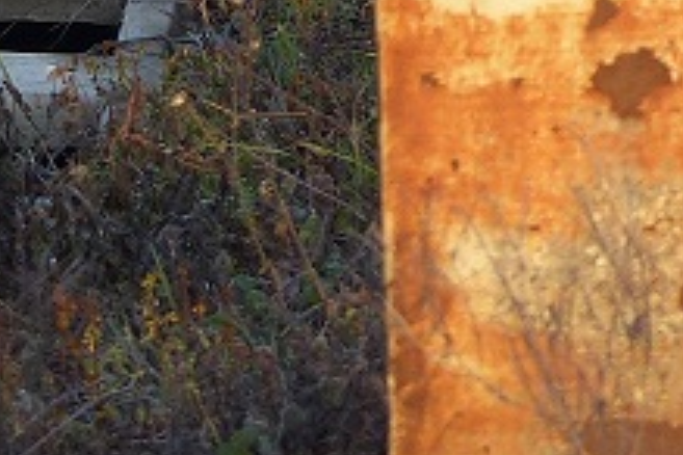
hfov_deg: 3.6
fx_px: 10699
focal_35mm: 564
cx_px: -284
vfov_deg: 2.4
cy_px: -452
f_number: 3.5
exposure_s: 1/125
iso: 100
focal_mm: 21.4
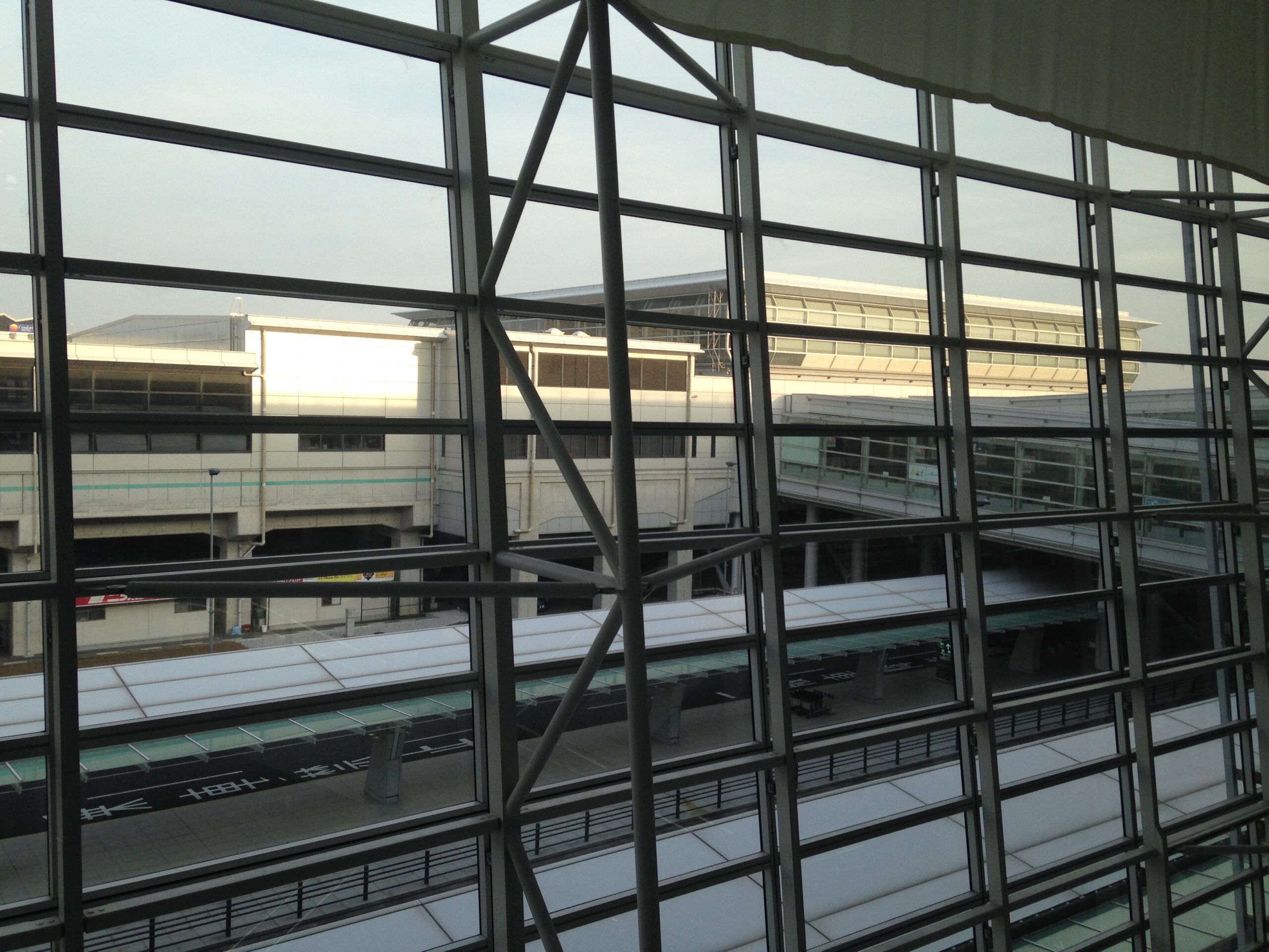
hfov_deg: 55.4
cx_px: 634
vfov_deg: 42.9
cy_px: 476
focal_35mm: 33
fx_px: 1210
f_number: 2.4
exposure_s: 1/475
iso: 50
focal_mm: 4.12
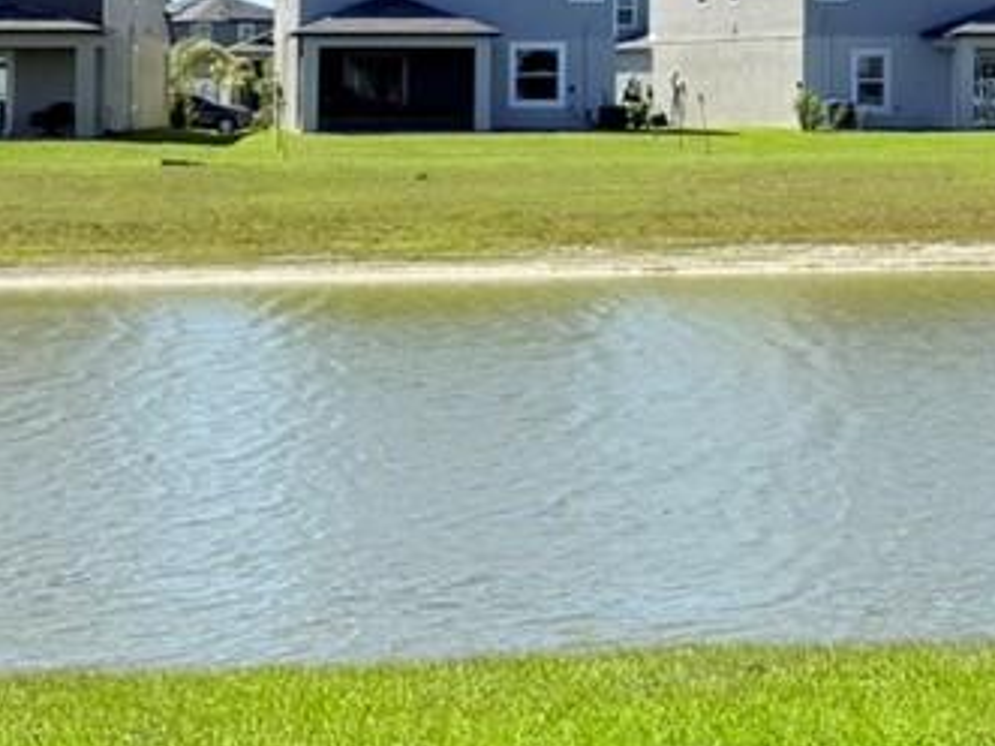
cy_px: -111
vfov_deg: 12.5
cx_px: 980
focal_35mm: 116
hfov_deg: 16.6
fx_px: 3333
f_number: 1.78
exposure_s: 1/7353
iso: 80
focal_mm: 6.76
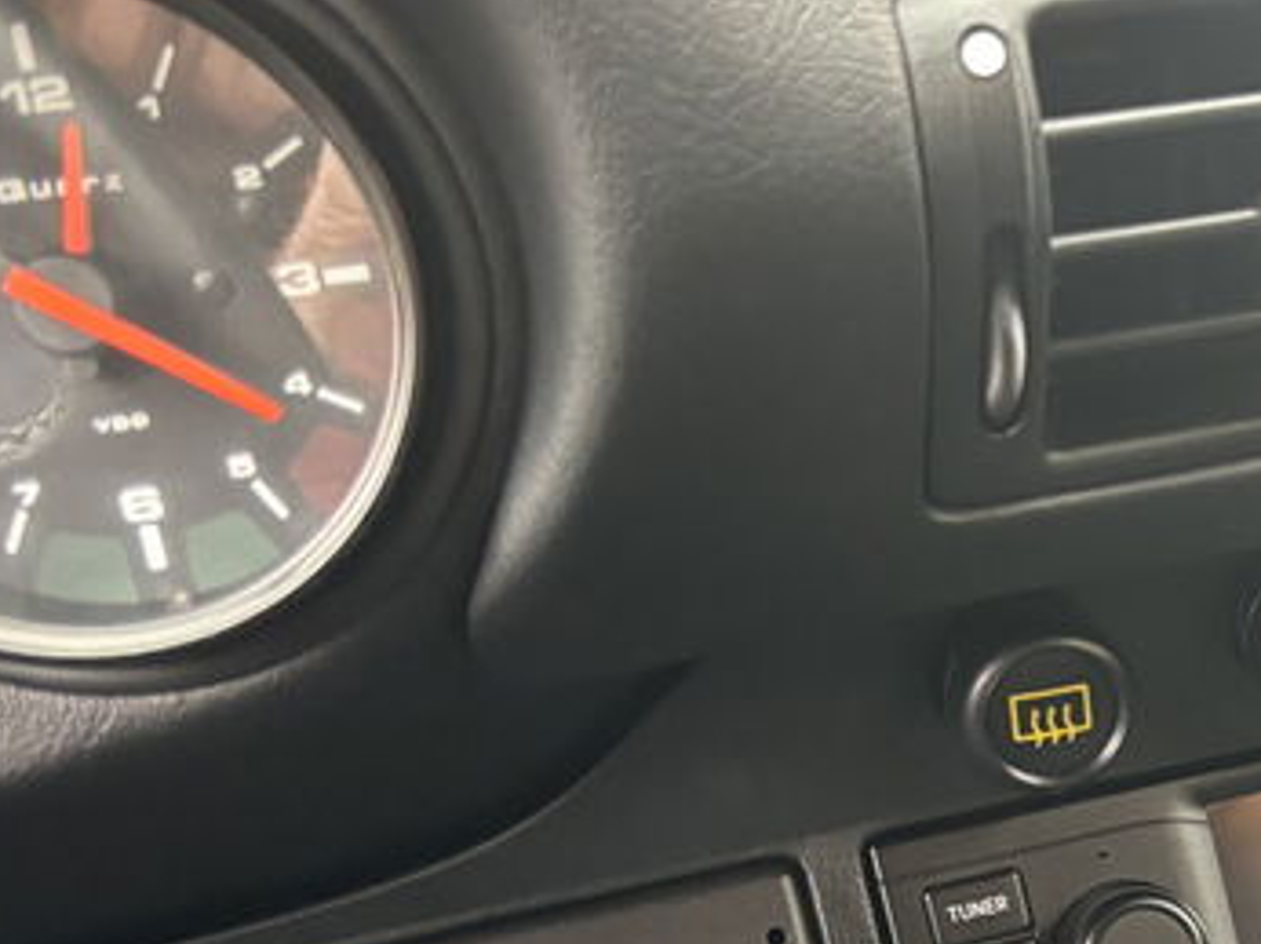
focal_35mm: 77
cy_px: 962
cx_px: 1585
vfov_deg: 18.6
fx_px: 2803
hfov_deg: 22.9
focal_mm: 5.96
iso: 400
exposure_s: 1/60
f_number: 1.6
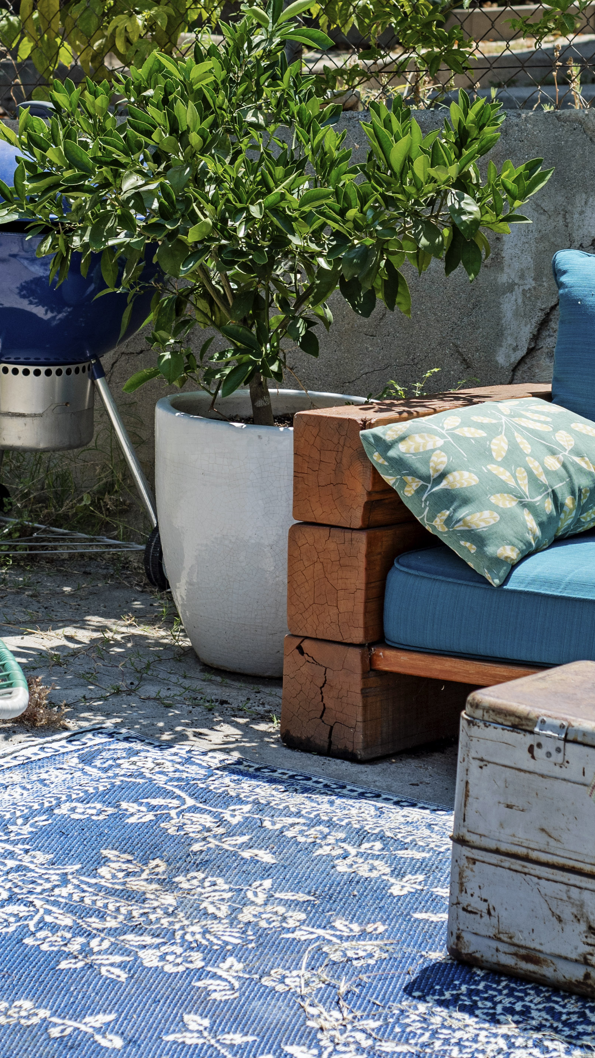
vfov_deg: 19.3
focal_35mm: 110
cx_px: 278
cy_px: 252
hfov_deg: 11.0
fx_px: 3085
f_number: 5
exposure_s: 1/1000
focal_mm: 50
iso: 200
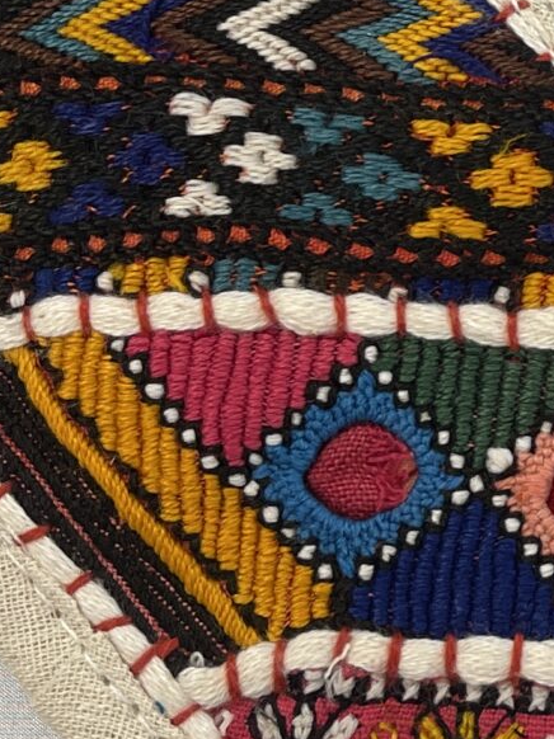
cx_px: 987
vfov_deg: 17.6
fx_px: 2349
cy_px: 72
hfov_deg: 12.3
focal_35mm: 110
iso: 100
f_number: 1.6
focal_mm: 5.1
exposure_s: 1/100
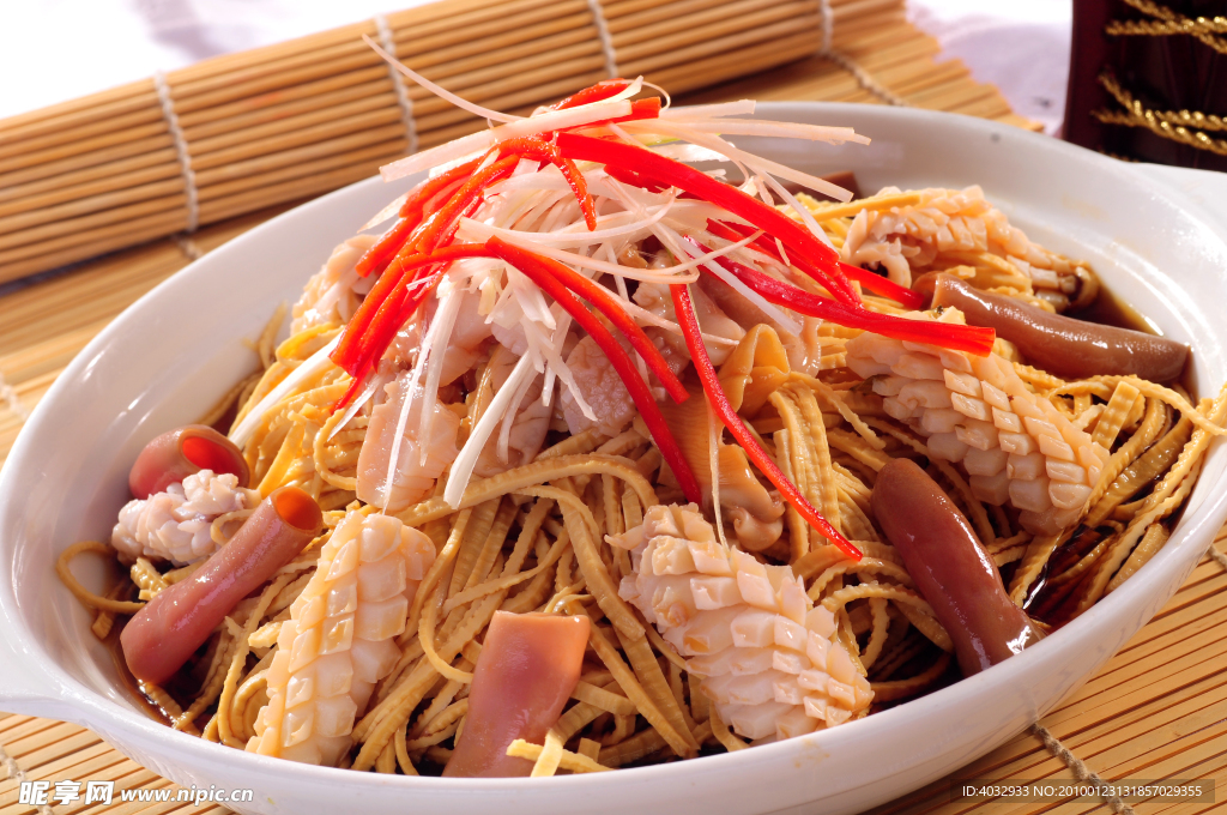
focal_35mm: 135
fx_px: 4595
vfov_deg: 10.1
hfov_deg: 15.2
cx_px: 614
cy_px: 408
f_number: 16
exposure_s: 1/125
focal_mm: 90
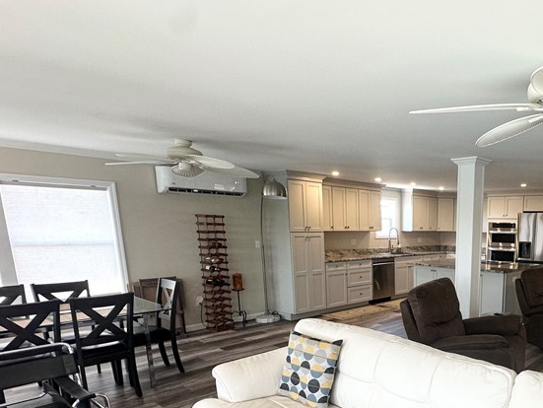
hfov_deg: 60.9
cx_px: 446
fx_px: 408
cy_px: 307
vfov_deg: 50.8
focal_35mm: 26
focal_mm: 2.22
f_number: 2.2
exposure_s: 1/120
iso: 125
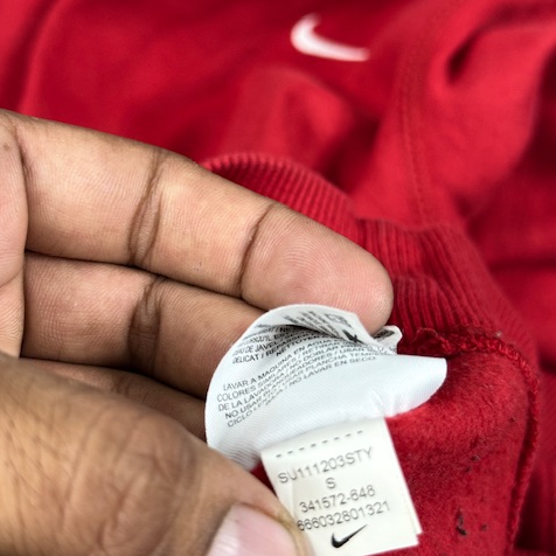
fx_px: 1036
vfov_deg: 30.0
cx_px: 279
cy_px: 253
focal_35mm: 57
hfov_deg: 30.0
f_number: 1.78
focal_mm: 6.76
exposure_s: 1/50
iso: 64
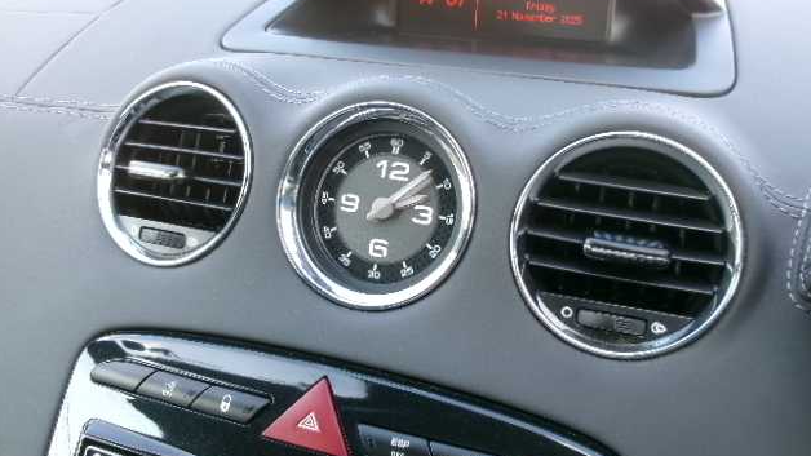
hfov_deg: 50.5
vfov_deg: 29.7
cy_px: 207
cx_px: 409
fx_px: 860
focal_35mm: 40
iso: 129
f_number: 4.5
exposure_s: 1/34
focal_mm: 6.4
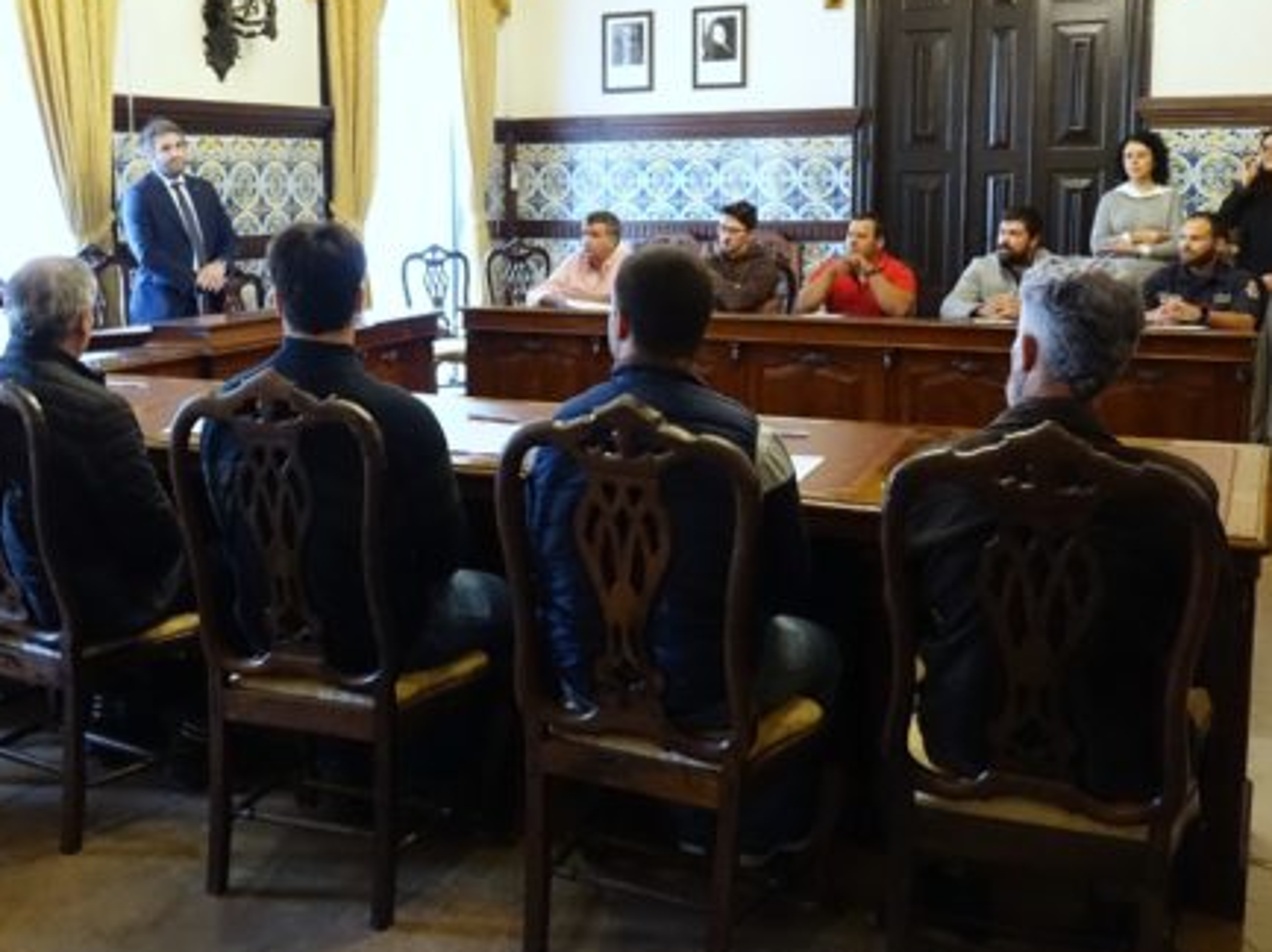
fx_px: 1469
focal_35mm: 40
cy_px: 385
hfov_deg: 46.6
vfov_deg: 35.8
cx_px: 529
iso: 2000
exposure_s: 1/100
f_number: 2.8
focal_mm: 9.28
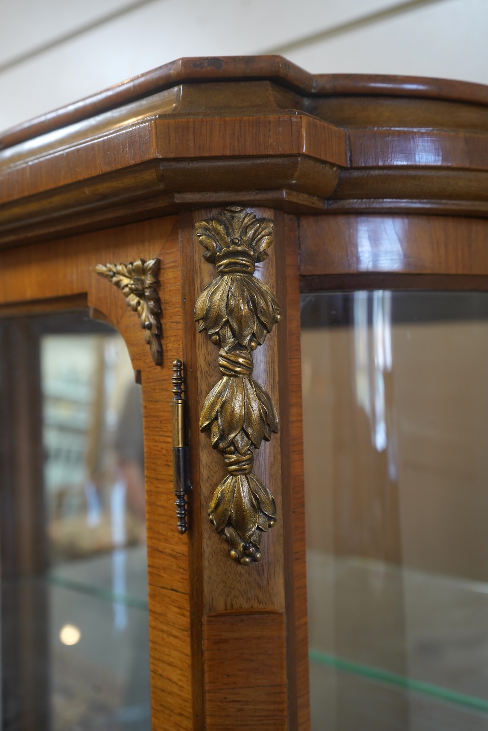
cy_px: 366
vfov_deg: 54.4
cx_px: 244
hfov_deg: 37.9
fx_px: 711
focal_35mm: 35
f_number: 5
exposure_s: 1/50
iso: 640
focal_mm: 35
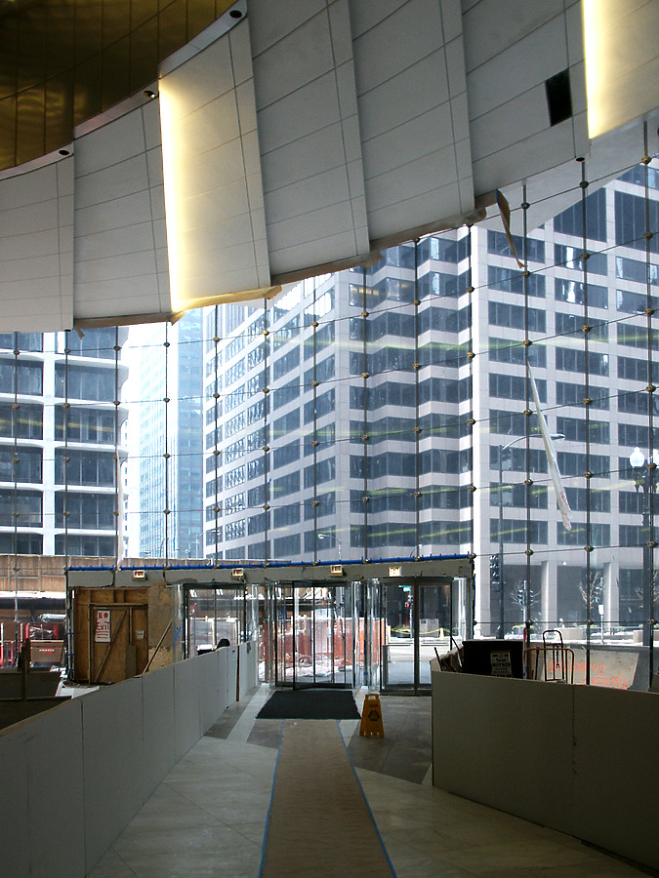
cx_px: 330
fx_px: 888
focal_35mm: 35
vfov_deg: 52.6
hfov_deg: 40.7
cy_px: 439
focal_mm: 7.18
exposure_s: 1/60
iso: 64
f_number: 3
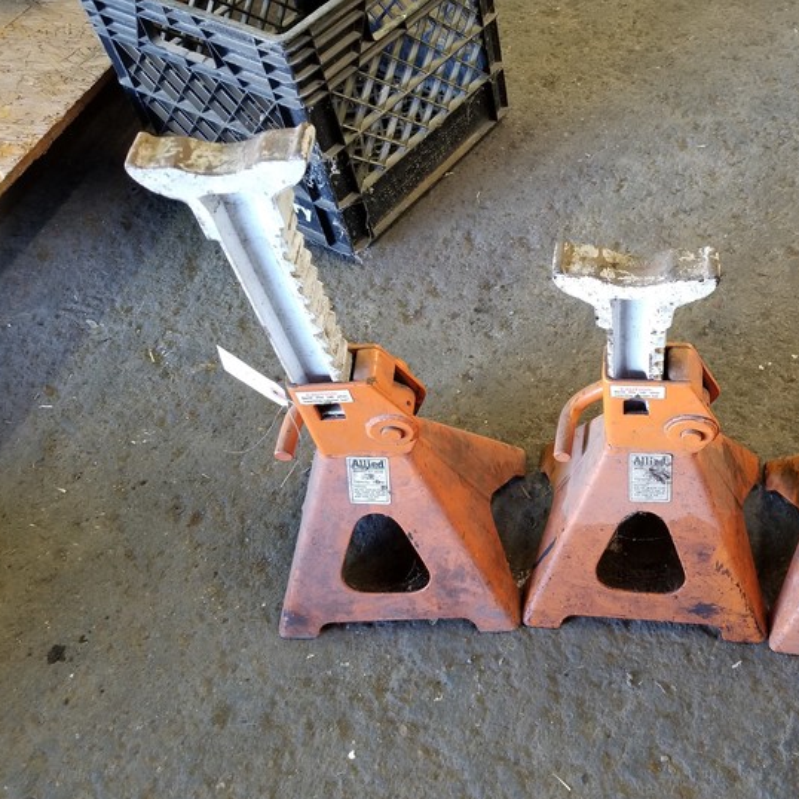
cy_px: 405
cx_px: 564
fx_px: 862
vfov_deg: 49.7
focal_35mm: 33
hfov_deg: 48.5
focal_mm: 4.25
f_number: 1.7
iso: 200
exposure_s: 1/30
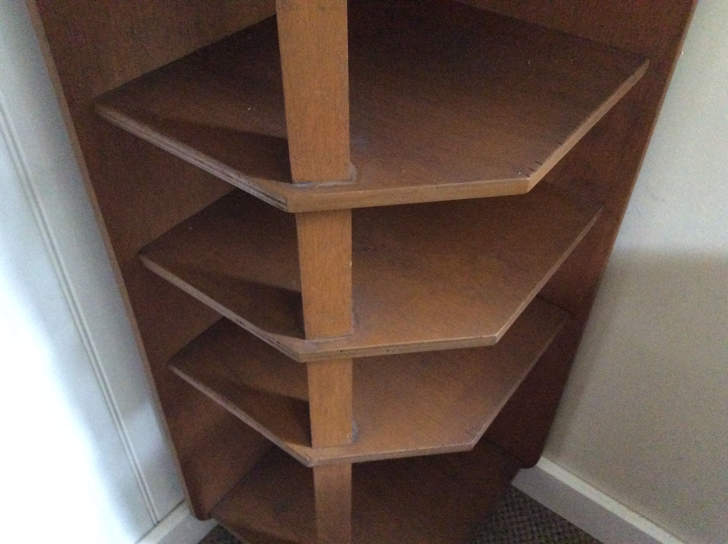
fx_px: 672
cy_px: 272
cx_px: 364
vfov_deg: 44.1
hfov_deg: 56.9
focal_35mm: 32
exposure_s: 1/17
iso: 640
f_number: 2.4
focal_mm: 3.3
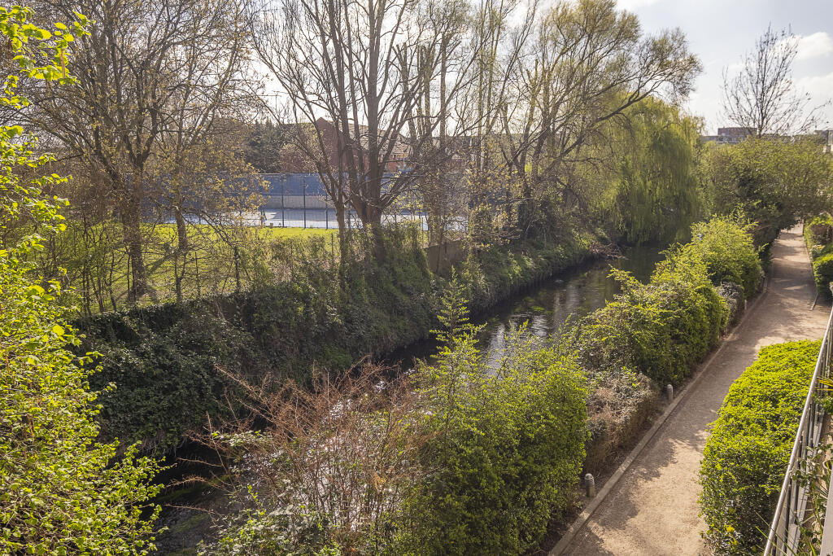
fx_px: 694
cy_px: 278
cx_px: 416
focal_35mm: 30
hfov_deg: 61.9
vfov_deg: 43.6
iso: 500
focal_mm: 20
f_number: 8
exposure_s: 1/320
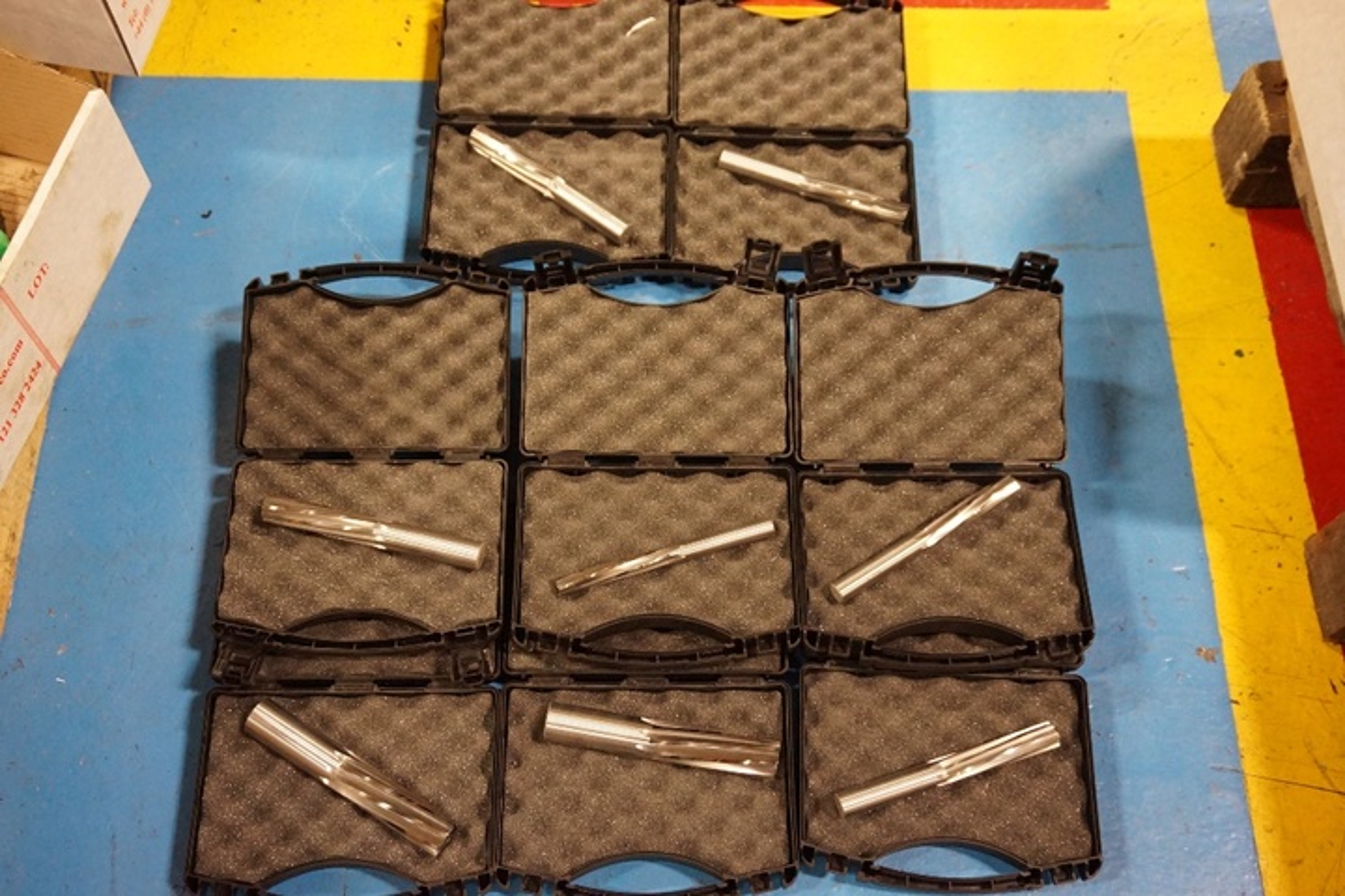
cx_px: 672
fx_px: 1345
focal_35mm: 36
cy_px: 448
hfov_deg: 53.1
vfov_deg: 36.9
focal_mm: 24
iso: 3200
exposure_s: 1/80
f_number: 4.5
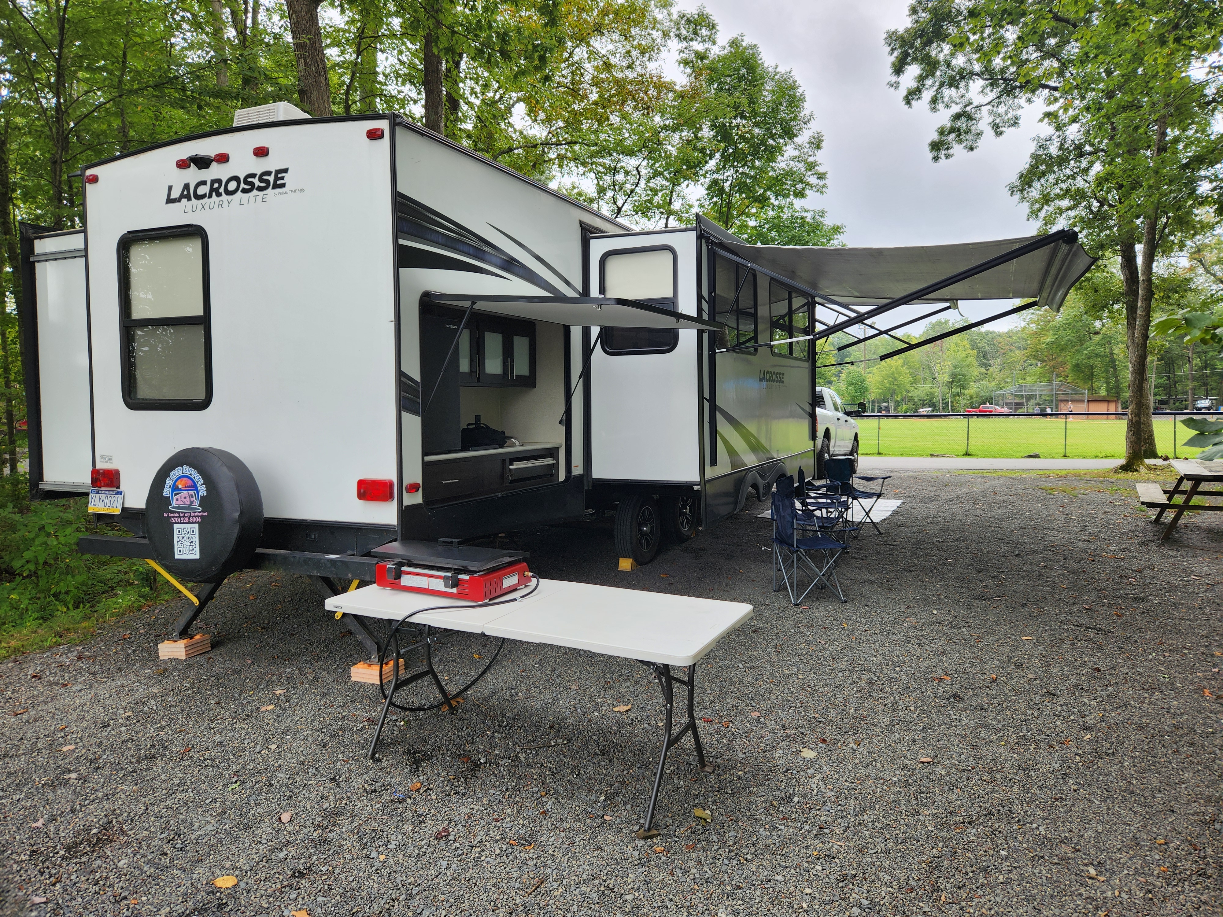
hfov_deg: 73.9
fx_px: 813
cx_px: 612
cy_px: 458
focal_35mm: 23
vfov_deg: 58.9
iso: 20
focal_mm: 5.4
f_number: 1.8
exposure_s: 1/455
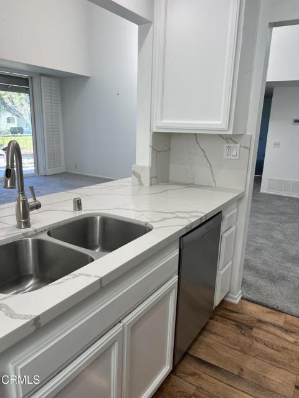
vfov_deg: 67.3
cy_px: 199
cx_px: 150
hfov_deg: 53.1
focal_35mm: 26
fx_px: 299
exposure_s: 1/208
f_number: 1.5
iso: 40
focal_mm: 5.7
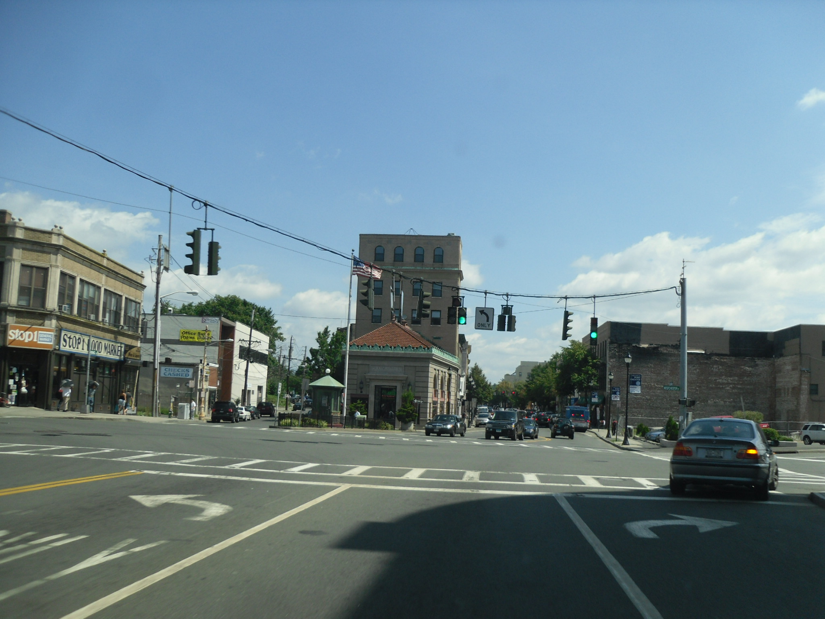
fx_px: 810
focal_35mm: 34
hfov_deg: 54.0
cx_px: 412
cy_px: 310
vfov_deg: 41.8
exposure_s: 1/139
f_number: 8.1
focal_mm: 6
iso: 80
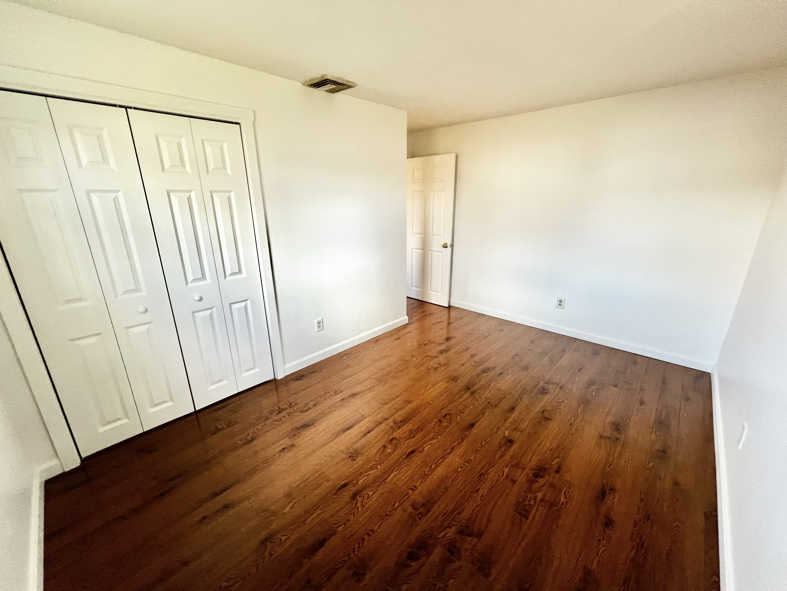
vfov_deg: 89.9
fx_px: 296
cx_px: 394
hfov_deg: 106.2
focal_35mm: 13
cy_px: 296
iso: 160
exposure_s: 1/60
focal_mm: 1.57
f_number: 1.8
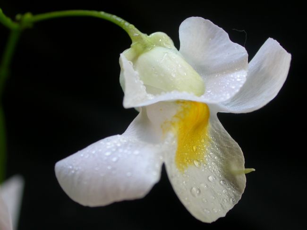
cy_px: 115
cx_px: 154
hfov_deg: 25.0
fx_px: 692
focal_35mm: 78
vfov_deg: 18.9
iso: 100
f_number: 3.5
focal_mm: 16.2
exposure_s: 1/10.5
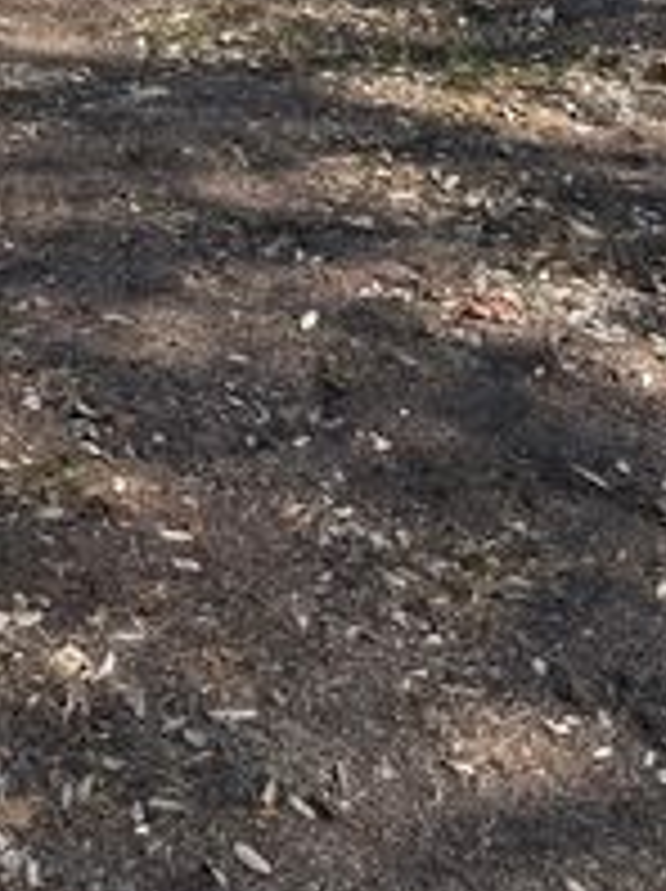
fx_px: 2082
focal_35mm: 81
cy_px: -560
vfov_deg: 19.8
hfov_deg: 16.6
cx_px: -324
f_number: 1.78
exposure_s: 1/2525
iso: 80
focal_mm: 6.76
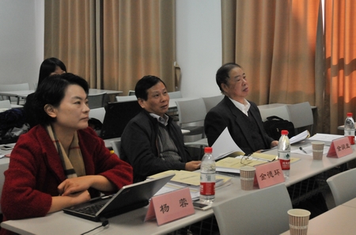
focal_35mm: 44
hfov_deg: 45.1
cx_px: 178
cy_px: 118
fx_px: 429
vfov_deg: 30.6
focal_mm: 29
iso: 1600
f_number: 3.8
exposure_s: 1/250
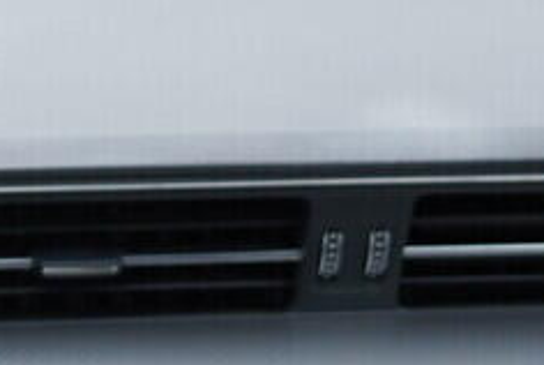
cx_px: -196
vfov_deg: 8.4
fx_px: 2360
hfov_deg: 12.7
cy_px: 713
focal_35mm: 156
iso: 160
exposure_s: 1/40
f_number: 2.8
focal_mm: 24
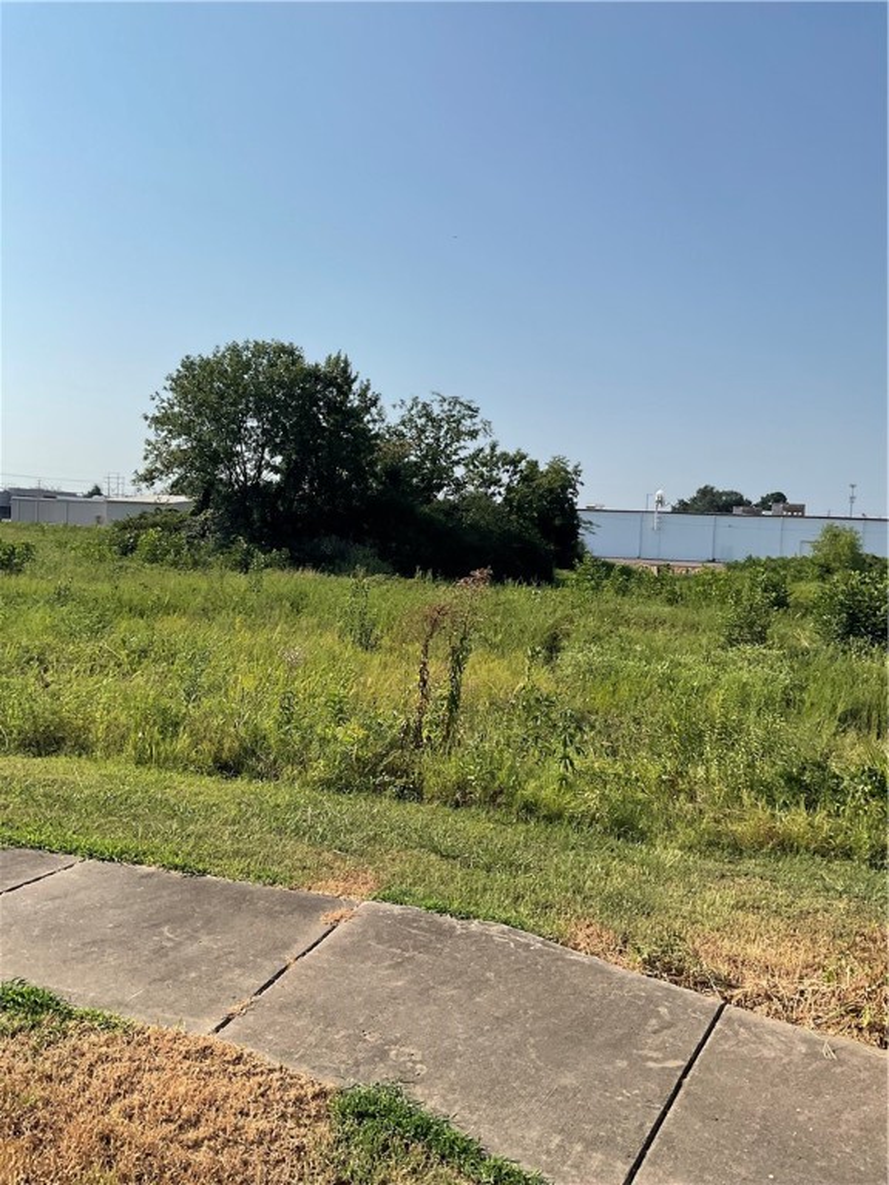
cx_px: 444
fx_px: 993
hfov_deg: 48.2
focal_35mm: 29
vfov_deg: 61.7
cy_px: 592
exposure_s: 1/2959
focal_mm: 3
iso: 16
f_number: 1.8
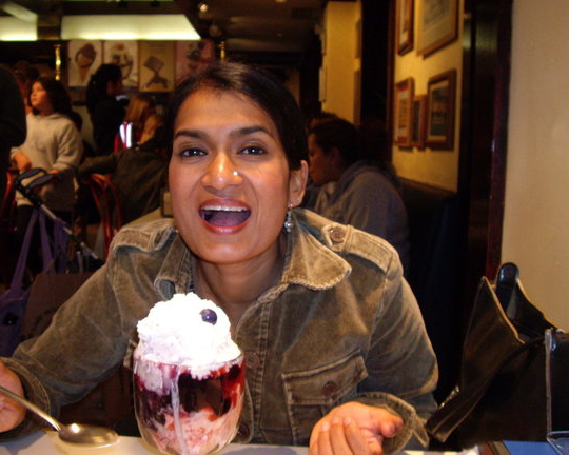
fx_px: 741
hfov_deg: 41.8
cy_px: 217
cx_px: 233
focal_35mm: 44
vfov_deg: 34.1
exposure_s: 1/40
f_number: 2.7
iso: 200
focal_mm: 6.2
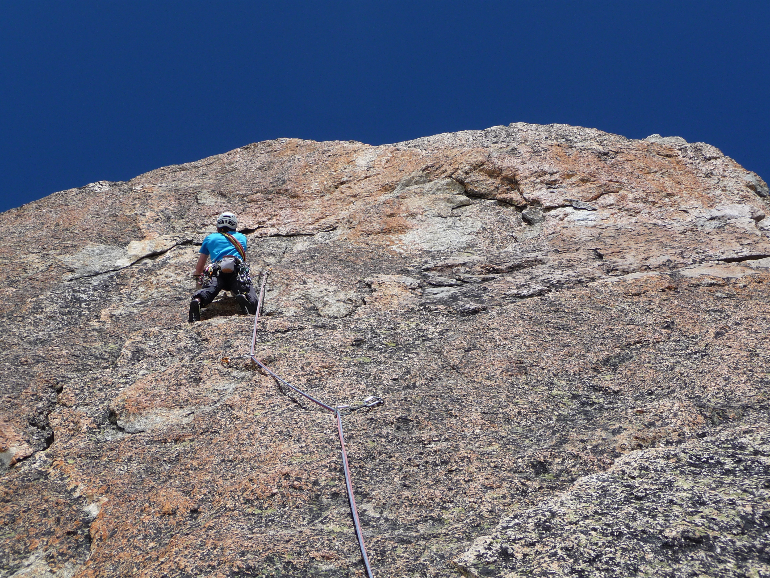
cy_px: 289
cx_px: 385
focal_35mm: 48
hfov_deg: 39.7
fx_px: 1068
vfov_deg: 30.3
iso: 100
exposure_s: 1/1300
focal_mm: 8
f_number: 4.2
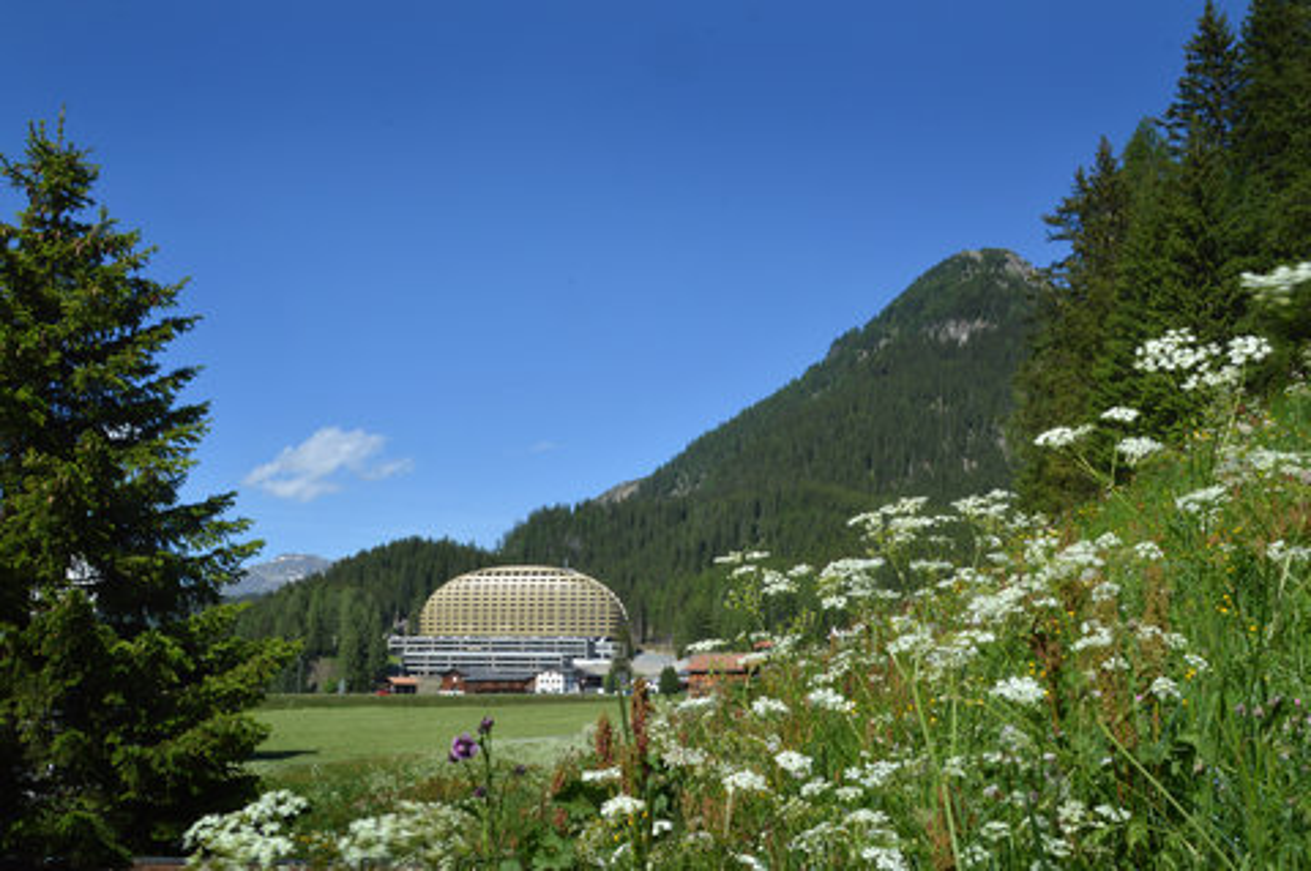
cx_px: 656
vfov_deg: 39.9
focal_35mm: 33
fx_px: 1201
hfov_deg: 57.3
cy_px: 436
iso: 100
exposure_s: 1/60
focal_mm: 22
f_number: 22
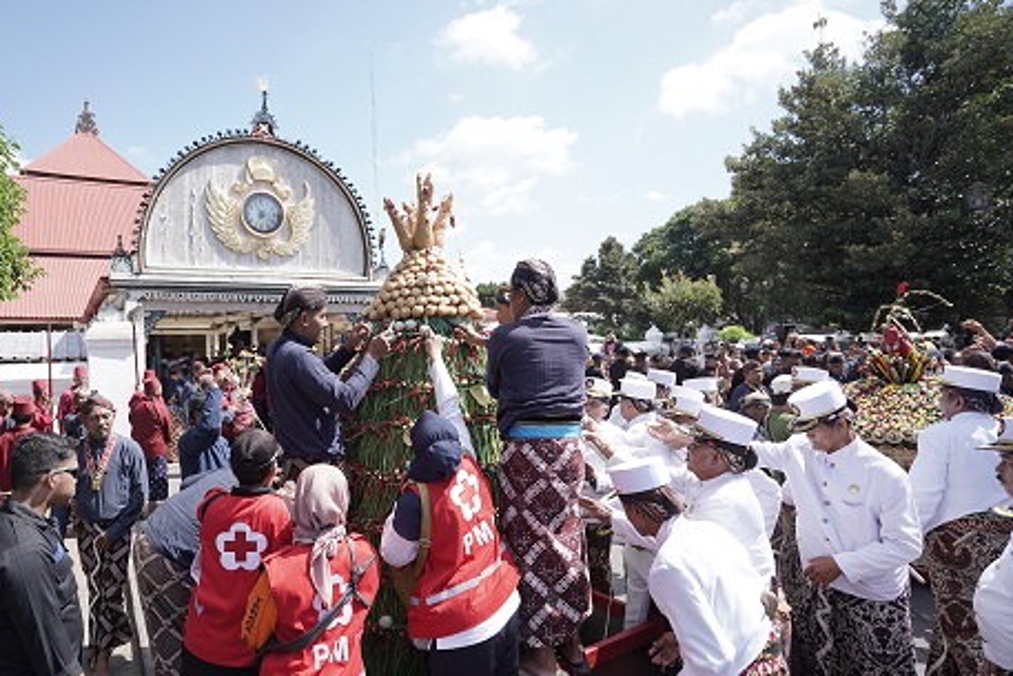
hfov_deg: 80.0
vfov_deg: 59.5
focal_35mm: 21
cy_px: 321
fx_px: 591
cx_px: 392
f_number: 4
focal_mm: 16
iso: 125
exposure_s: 1/500
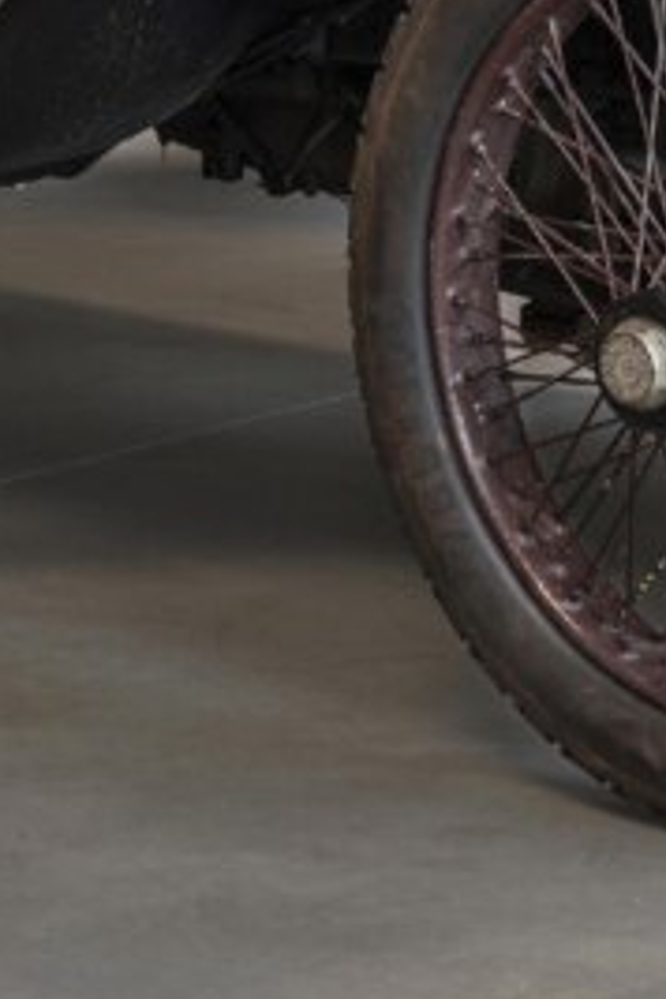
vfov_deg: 8.6
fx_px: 6437
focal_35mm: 232
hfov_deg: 5.9
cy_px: -688
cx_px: 221
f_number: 10
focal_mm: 43
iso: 100
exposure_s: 1/2
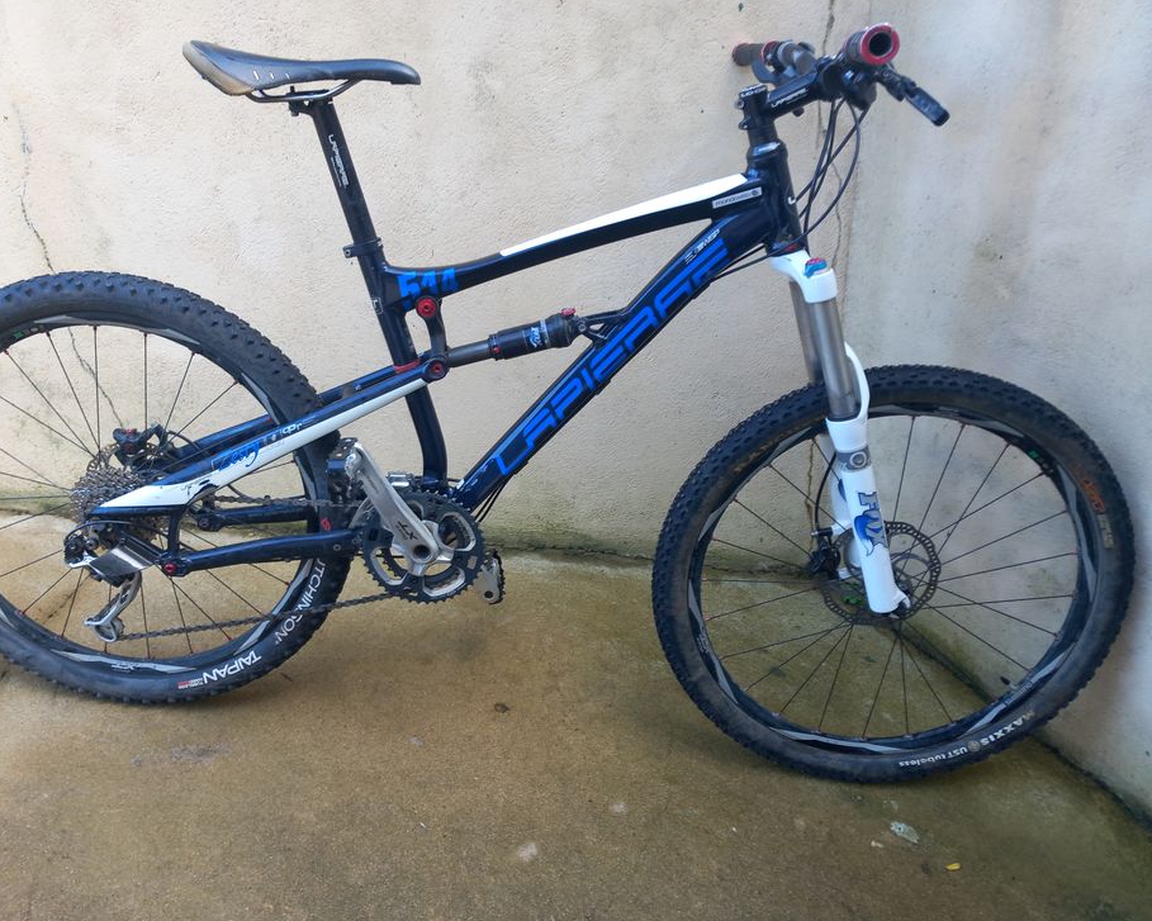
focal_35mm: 29
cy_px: 467
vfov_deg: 50.0
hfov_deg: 60.3
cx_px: 521
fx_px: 989
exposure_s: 1/50
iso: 40
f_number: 1.8
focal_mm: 4
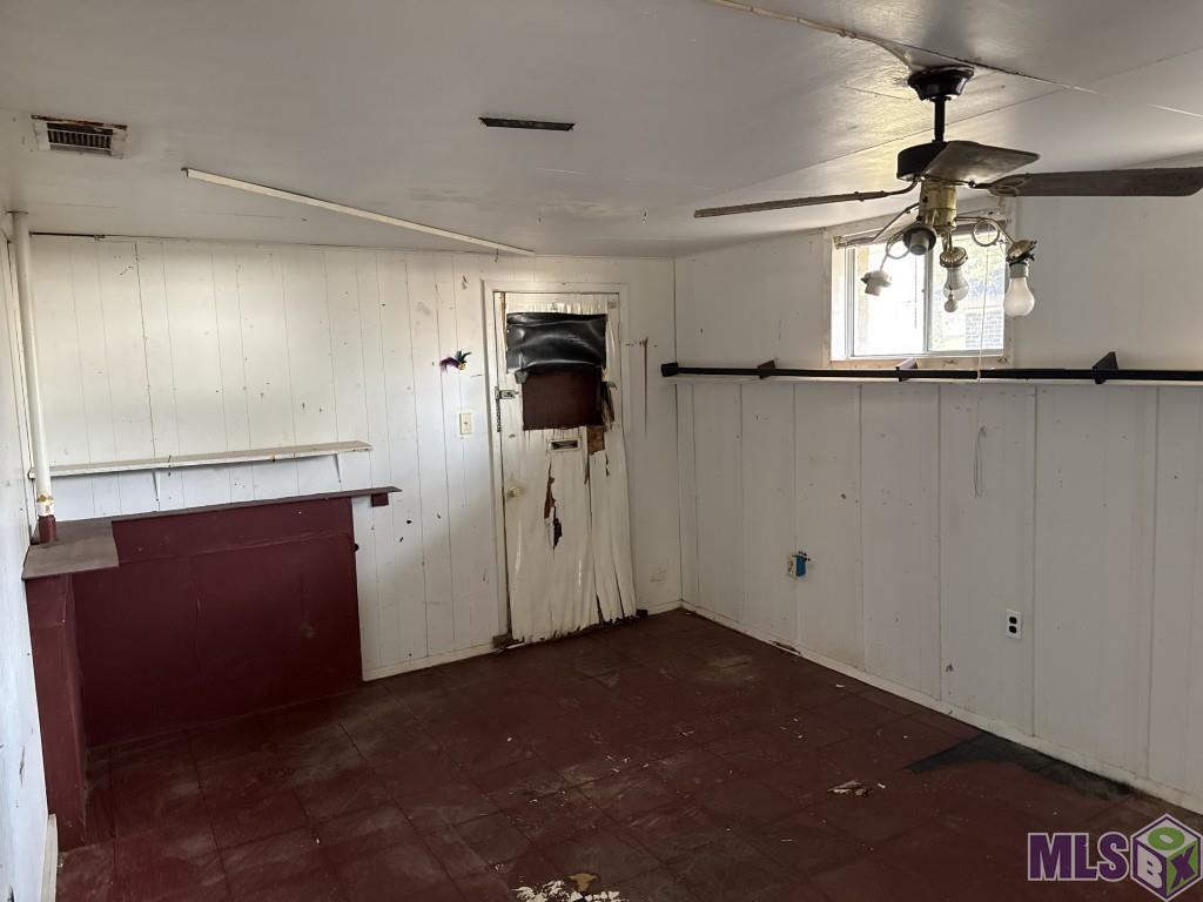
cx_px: 602
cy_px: 451
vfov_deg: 56.8
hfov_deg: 71.6
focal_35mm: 24
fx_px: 834
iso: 640
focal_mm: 6.76
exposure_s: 1/60
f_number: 1.78
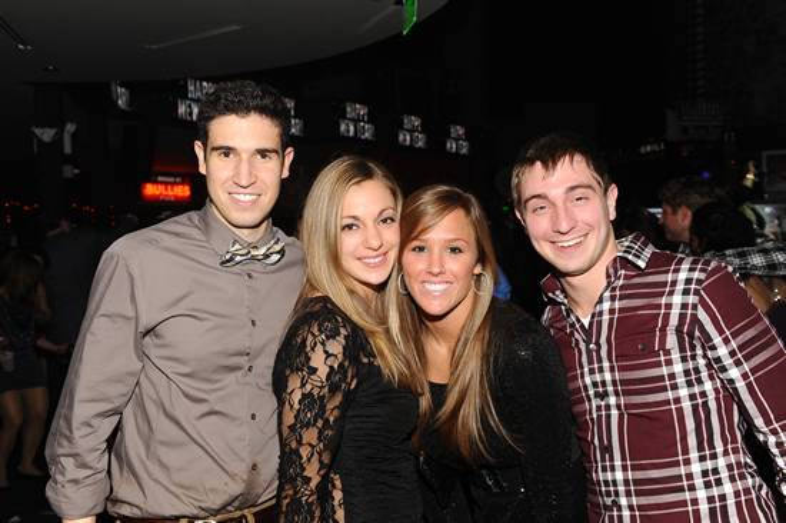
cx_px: 393
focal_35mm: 38
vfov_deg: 35.0
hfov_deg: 50.7
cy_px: 262
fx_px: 829
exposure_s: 1/250
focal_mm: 38
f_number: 6.7
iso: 1600
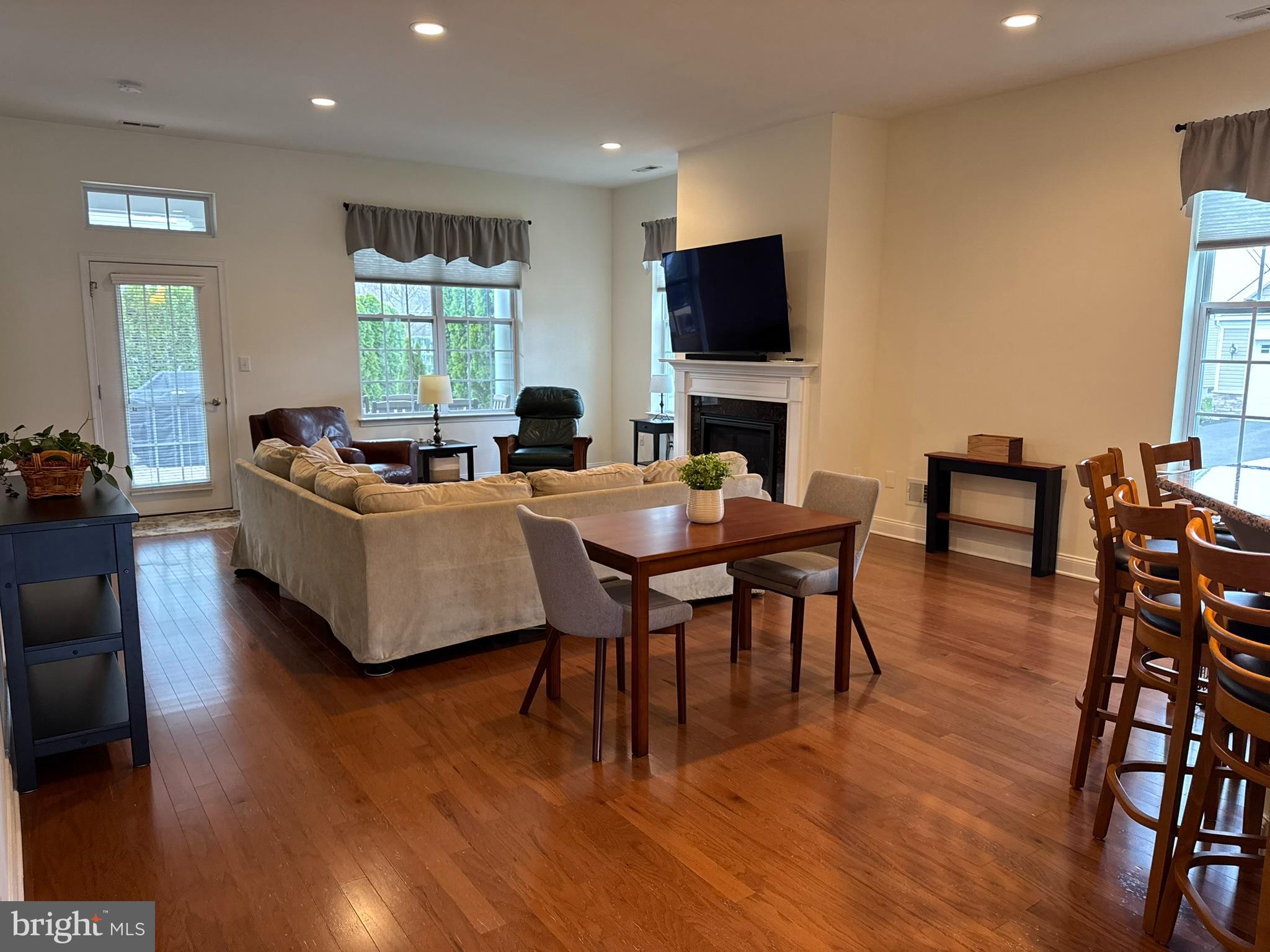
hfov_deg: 71.6
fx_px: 881
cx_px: 635
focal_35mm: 24
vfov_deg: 56.8
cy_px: 476
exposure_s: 1/60
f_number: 1.78
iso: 250
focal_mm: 6.76
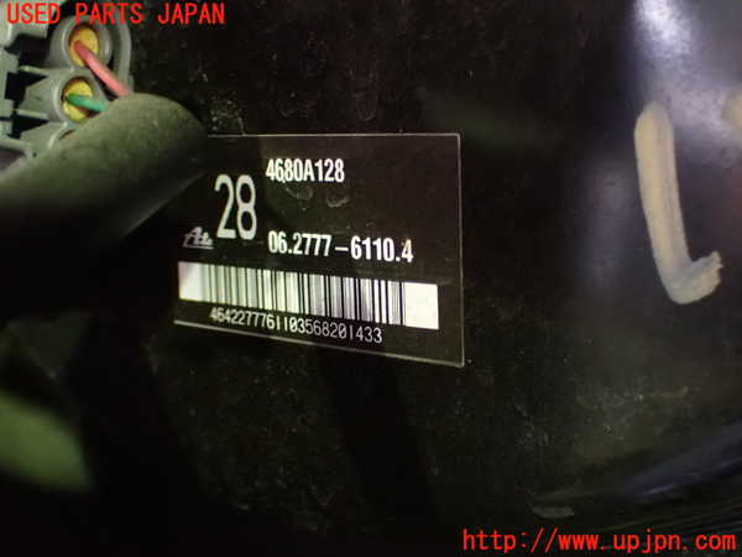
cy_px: 278
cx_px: 371
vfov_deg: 29.1
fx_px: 1072
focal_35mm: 50
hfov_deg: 38.2
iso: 1600
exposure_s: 1/8
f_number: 3.2
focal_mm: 9.01
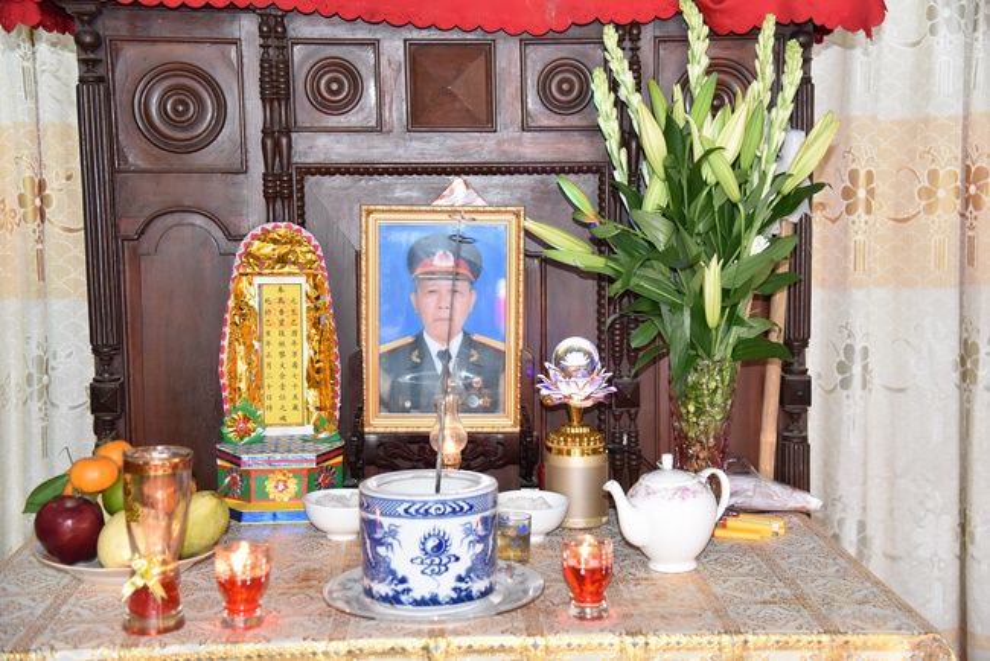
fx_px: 1376
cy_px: 330
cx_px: 495
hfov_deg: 39.6
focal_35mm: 50
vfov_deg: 27.0
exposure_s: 1/60
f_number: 4
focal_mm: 50
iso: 2500
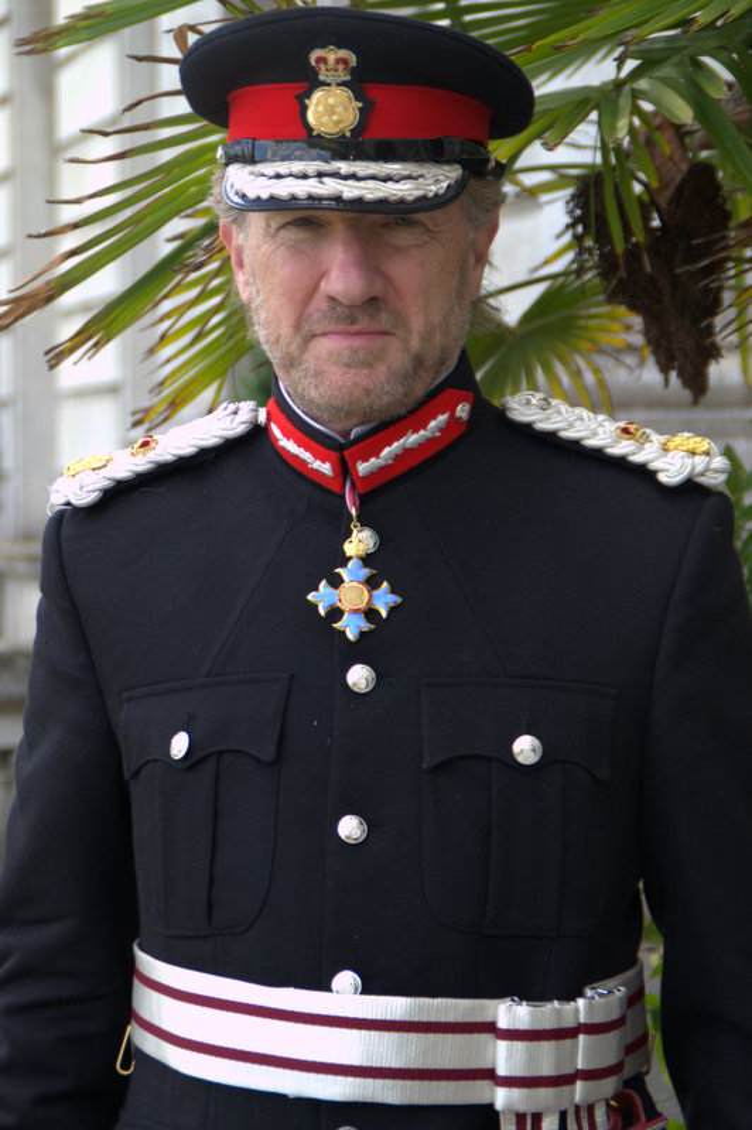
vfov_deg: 17.1
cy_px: 565
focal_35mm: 120
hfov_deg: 11.4
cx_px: 376
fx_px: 3766
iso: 320
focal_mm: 80
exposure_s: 1/125
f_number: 5.6
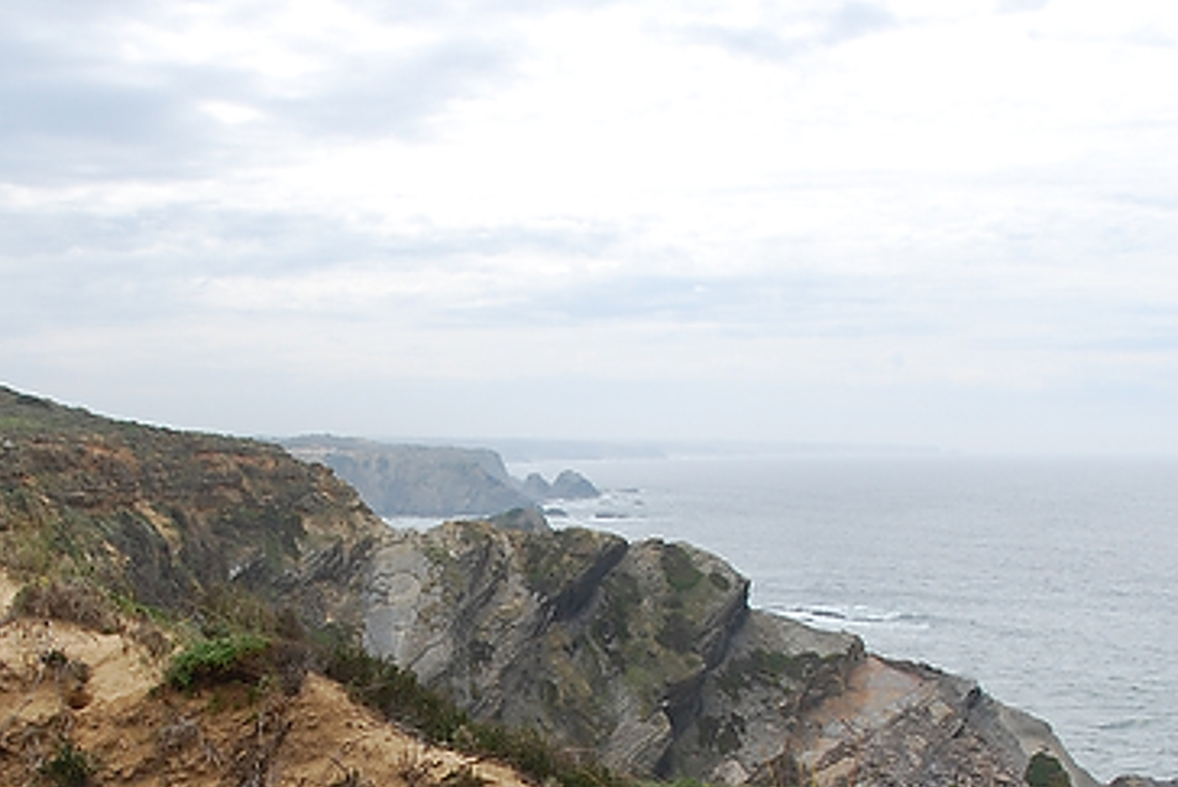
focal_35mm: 76
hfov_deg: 26.6
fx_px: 2488
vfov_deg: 17.6
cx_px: 456
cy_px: 776
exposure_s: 1/250
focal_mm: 18
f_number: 10
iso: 200
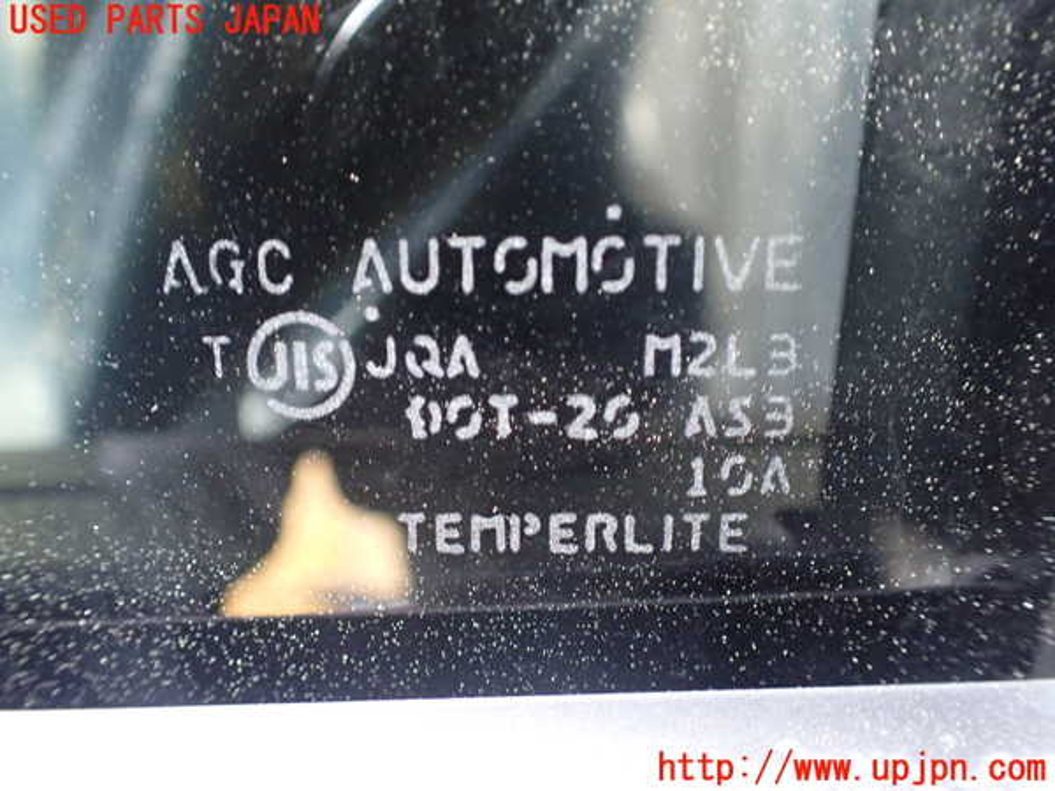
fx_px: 914
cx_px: 528
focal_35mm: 30
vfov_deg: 46.8
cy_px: 396
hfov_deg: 60.0
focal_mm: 5.4
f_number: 2.3
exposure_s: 1/40
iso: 800
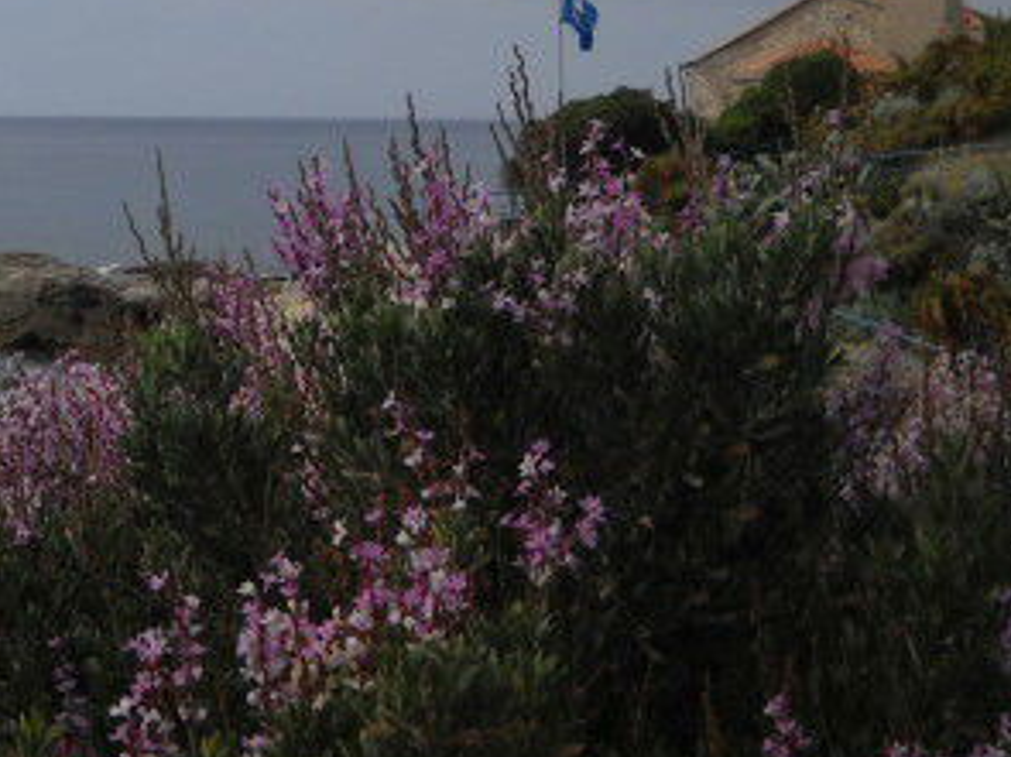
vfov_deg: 16.3
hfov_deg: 21.5
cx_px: 106
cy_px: 62
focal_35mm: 89
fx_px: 2598
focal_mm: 6.72
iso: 64
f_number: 5.5
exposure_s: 1/353
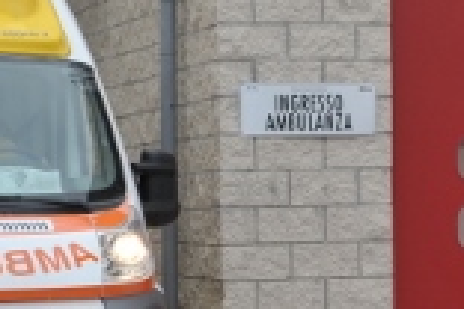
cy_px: 107
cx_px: 470
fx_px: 2307
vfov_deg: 7.7
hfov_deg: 11.4
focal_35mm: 179
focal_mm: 35
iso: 500
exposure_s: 1/320
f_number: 9
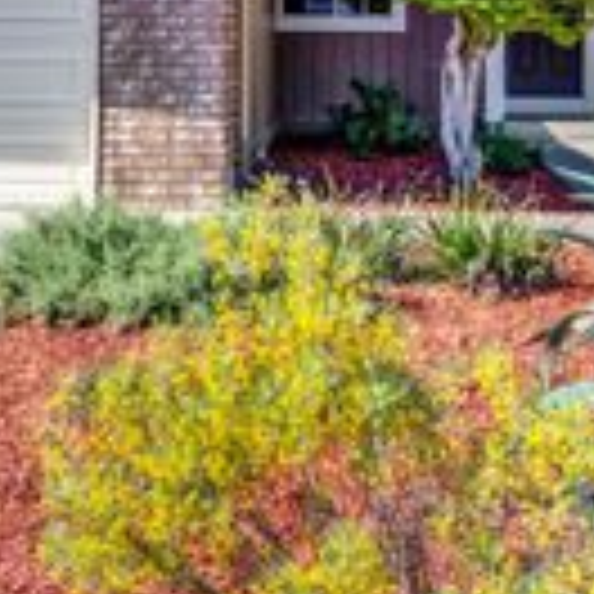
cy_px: 45
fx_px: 874
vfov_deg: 35.1
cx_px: 90
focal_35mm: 45
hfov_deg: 35.9
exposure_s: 1/80
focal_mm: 14
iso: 100
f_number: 14
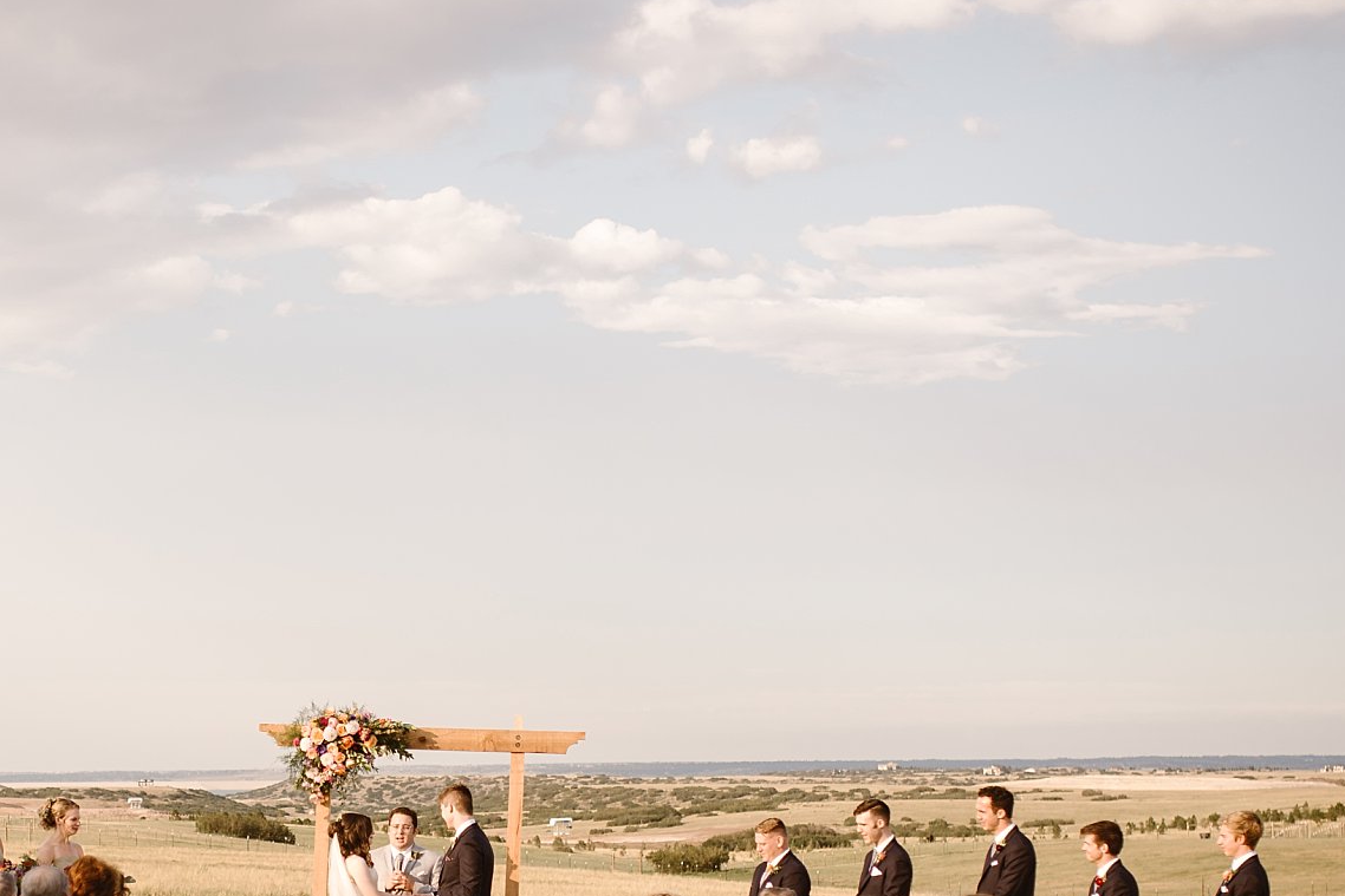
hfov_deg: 31.5
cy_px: 766
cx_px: 396
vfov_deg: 21.2
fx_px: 2354
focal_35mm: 63
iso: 200
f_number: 2
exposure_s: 1/4000
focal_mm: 35
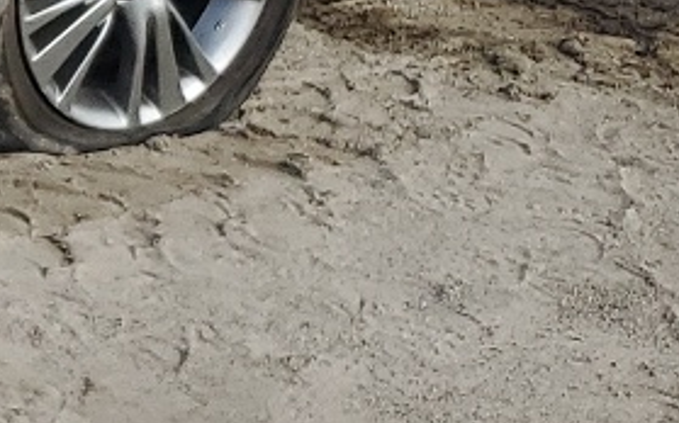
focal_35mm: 158
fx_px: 2922
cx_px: -1246
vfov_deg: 8.1
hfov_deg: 10.3
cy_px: -246
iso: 50
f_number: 1.5
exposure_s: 1/1429
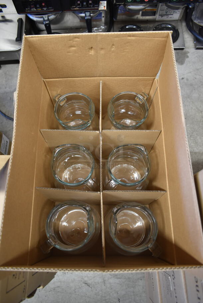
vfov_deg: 67.3
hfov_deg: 48.0
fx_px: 228
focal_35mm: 27
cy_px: 152
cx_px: 102
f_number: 3.5
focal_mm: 18
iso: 900
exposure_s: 1/30
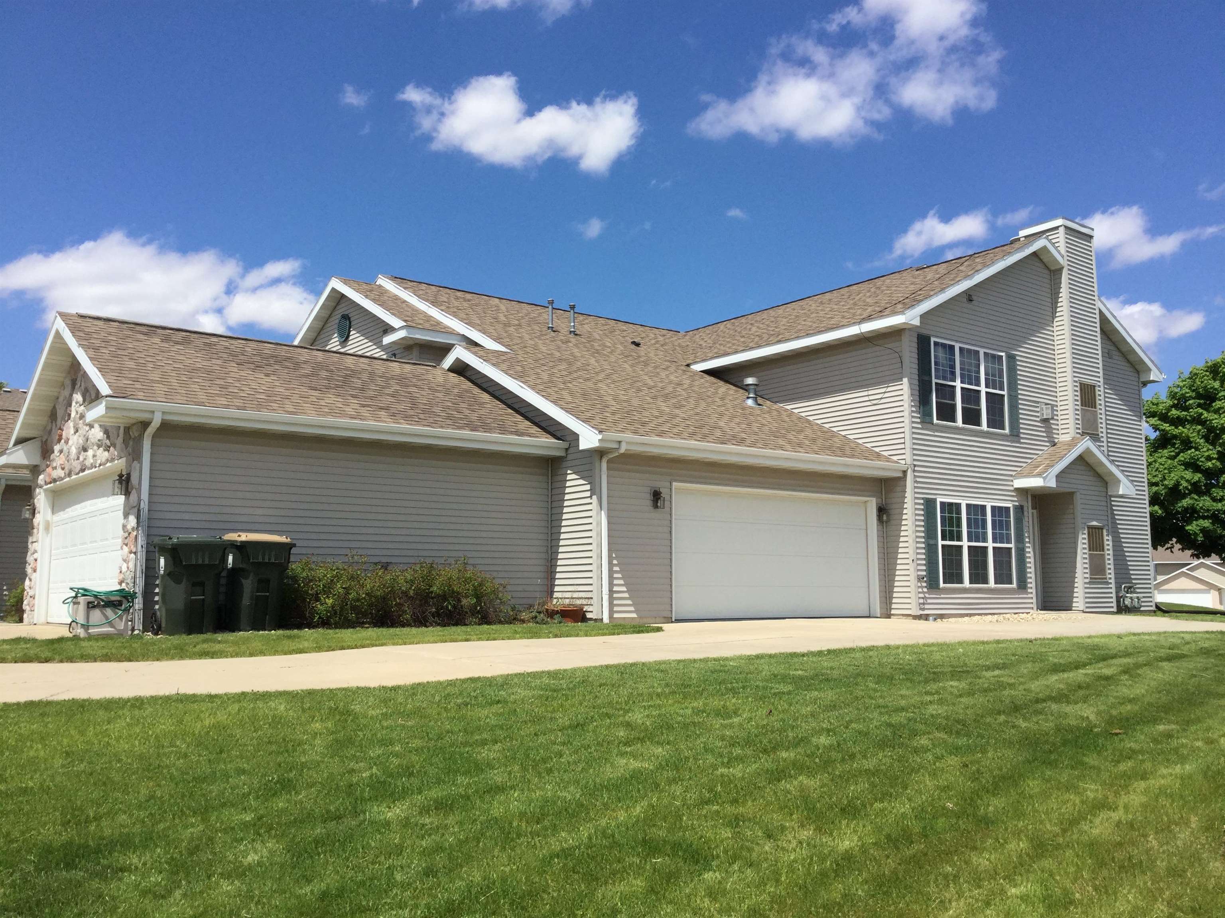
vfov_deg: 45.4
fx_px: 1097
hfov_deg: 58.4
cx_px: 612
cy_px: 459
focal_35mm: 31
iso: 25
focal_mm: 3.3
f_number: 2.4
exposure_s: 1/1812
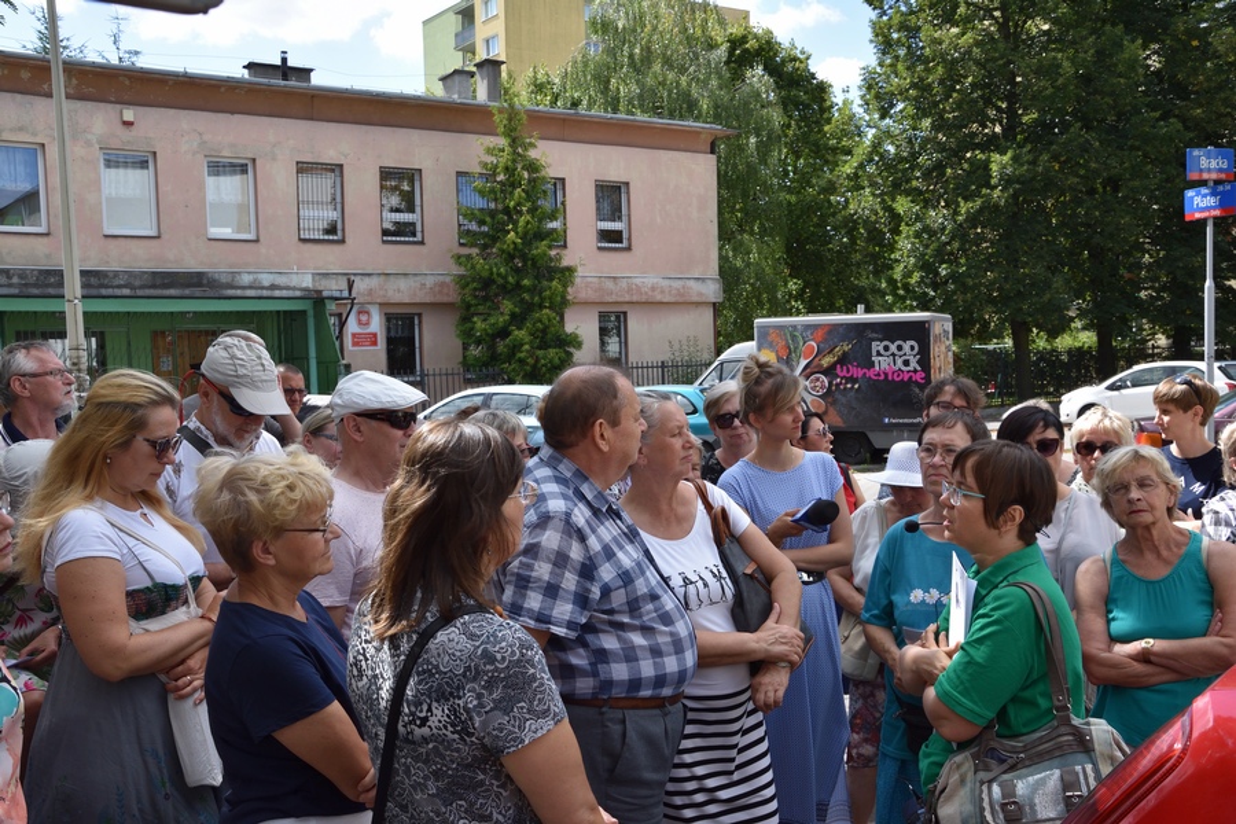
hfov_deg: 51.3
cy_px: 412
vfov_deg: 35.5
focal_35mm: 38
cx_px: 618
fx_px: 1287
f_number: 8
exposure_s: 1/500
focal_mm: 25
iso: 450
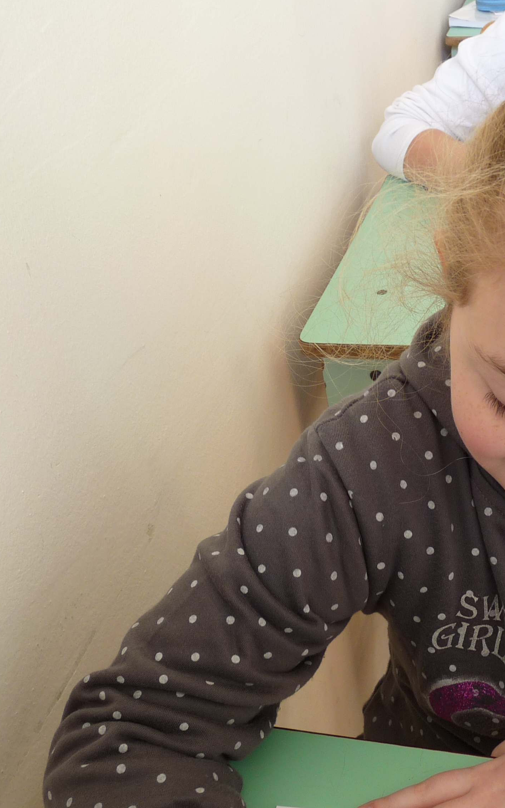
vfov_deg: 43.4
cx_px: 423
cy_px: 441
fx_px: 1013
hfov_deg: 27.3
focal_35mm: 46
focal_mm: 4.8
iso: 100
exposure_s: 1/40
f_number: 2.8
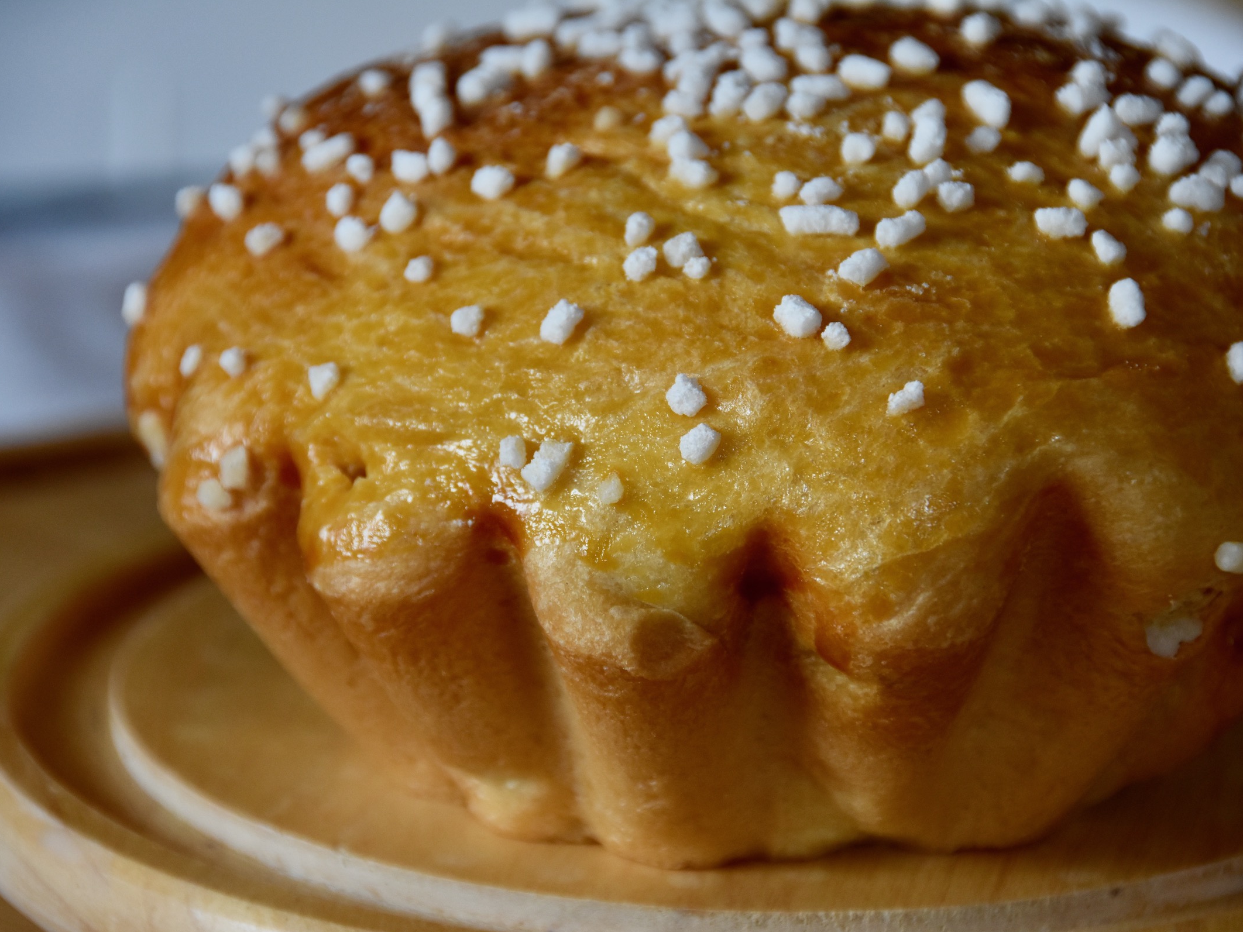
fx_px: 9947
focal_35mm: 277
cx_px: 640
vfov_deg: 5.4
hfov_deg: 7.2
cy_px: 467
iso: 1000
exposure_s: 1/100
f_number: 5.6
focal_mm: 170
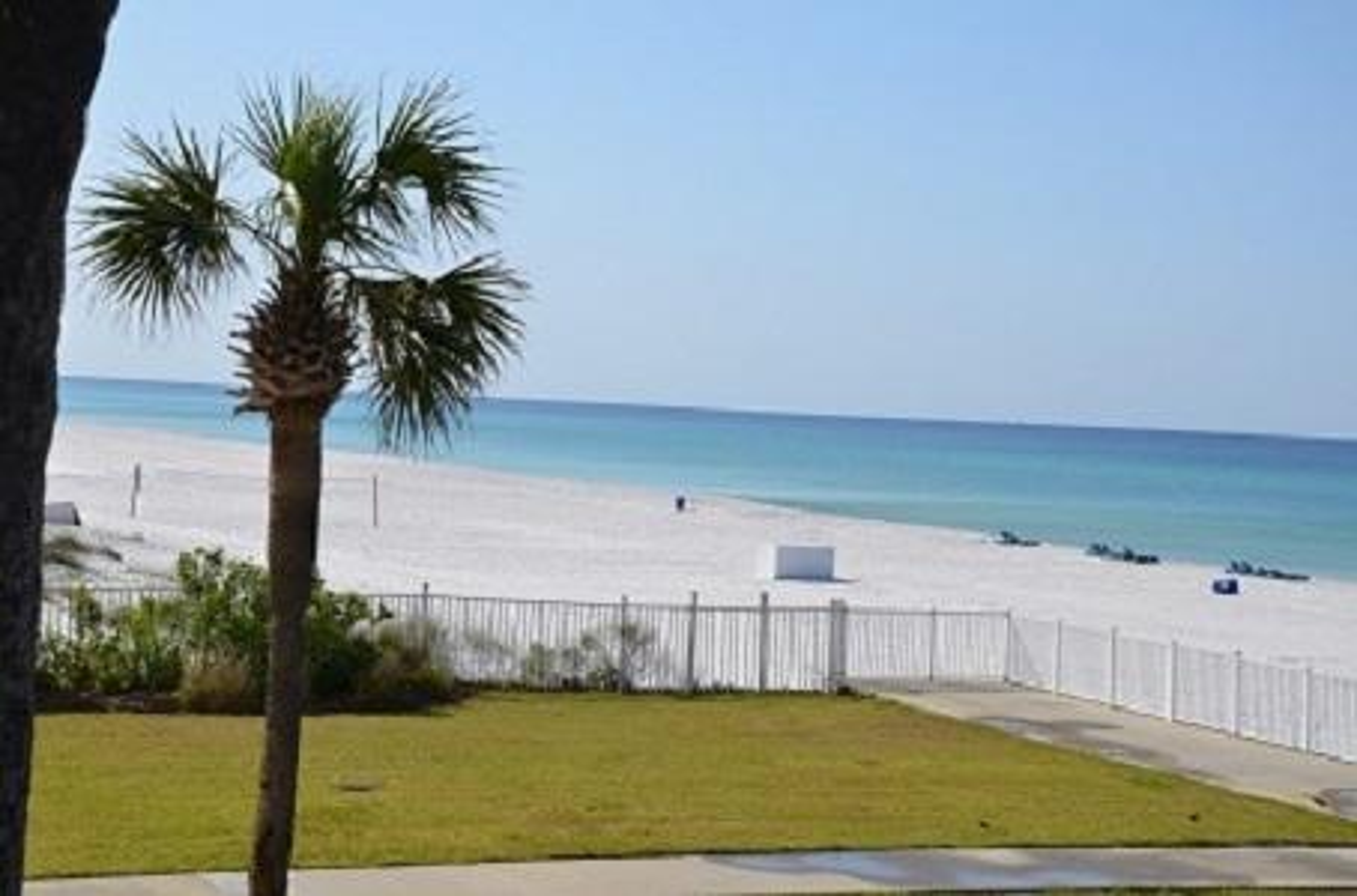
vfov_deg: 18.1
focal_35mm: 75
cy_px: 448
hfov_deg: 27.1
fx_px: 2819
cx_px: 678
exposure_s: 1/320
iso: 100
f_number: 9
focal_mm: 50
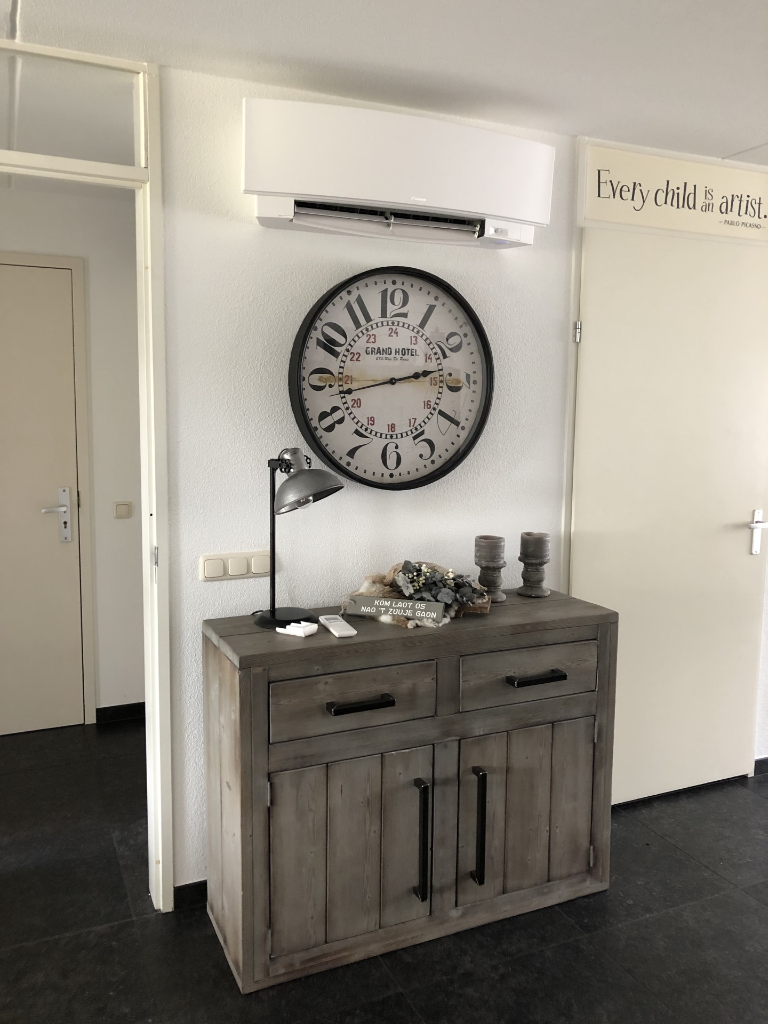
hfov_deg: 49.7
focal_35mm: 28
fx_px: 828
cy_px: 512
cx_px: 384
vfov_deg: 63.4
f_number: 1.8
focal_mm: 3.99
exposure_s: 1/15
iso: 50
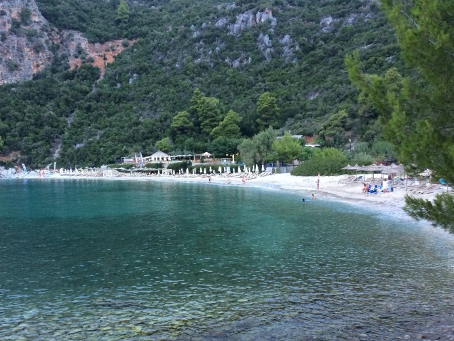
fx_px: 512
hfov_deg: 47.7
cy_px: 229
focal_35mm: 39
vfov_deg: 36.4
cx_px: 189
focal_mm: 4.15
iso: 80
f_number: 2.2
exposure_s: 1/33
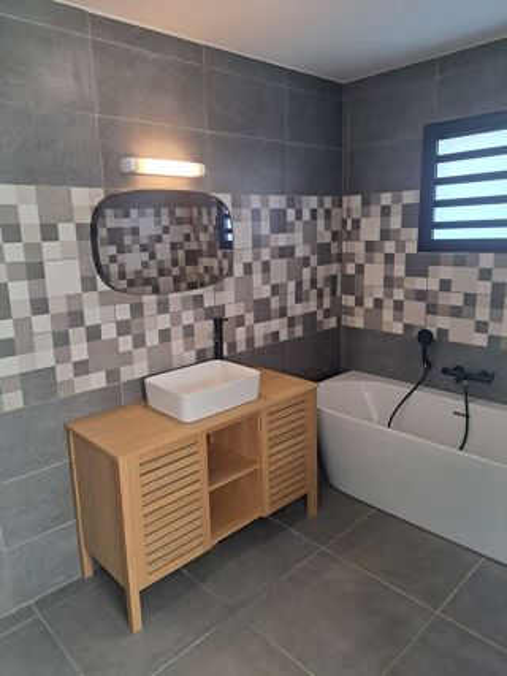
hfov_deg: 56.8
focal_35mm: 24
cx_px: 254
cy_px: 338
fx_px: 469
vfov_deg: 71.6
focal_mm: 5.23
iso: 80
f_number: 1.8
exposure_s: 1/50
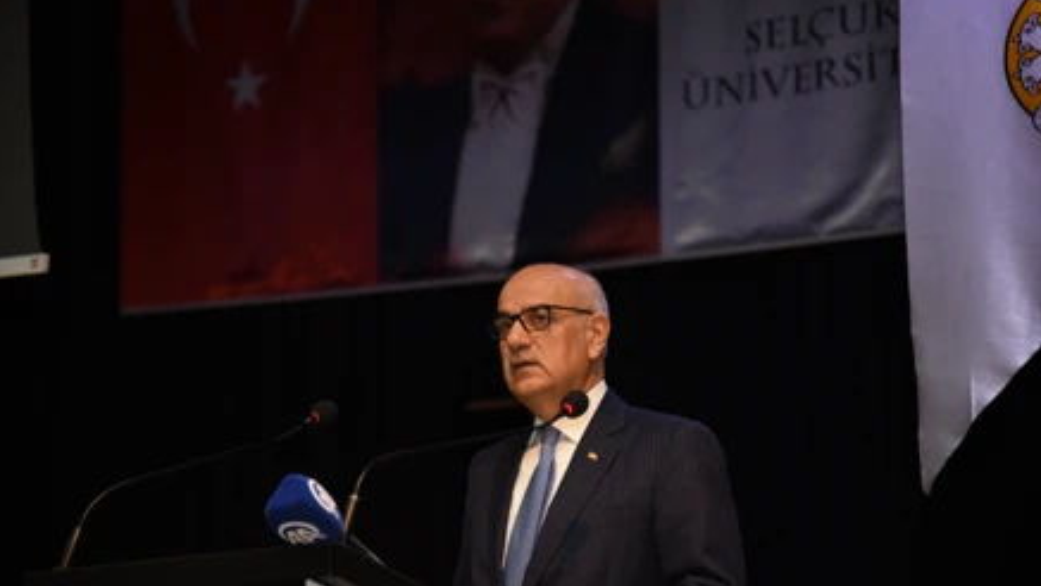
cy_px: 344
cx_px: 519
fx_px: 2678
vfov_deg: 12.5
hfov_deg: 22.0
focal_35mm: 97
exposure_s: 1/100
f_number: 4
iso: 1600
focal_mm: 92
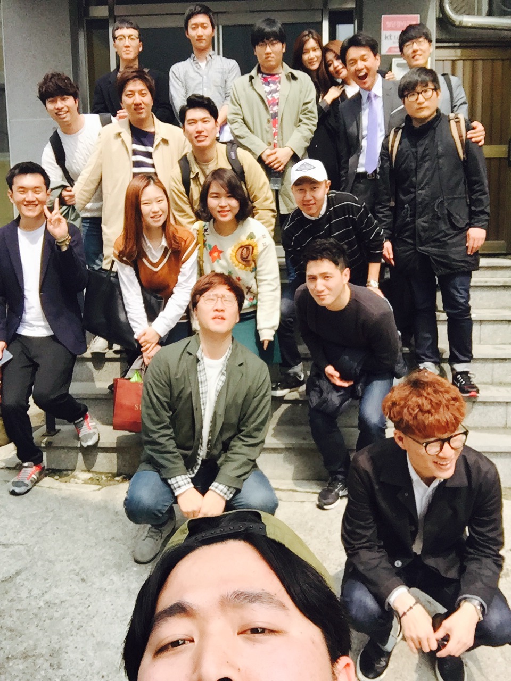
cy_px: 340
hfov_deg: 45.4
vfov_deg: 58.4
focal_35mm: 31
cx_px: 256
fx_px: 610
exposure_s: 1/525
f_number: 2.2
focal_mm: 2.65
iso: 32
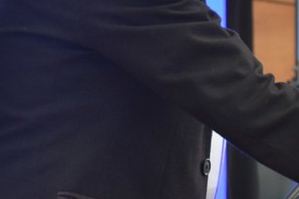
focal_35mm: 317
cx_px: 234
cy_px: 65
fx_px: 2632
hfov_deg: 6.5
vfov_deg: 4.3
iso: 800
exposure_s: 1/100
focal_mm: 55
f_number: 5.6
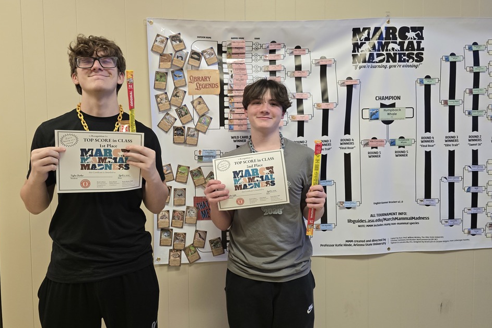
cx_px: 238
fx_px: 355
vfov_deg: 49.5
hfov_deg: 69.4
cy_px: 149
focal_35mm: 26
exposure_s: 1/120
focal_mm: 6.3
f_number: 1.7
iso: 500
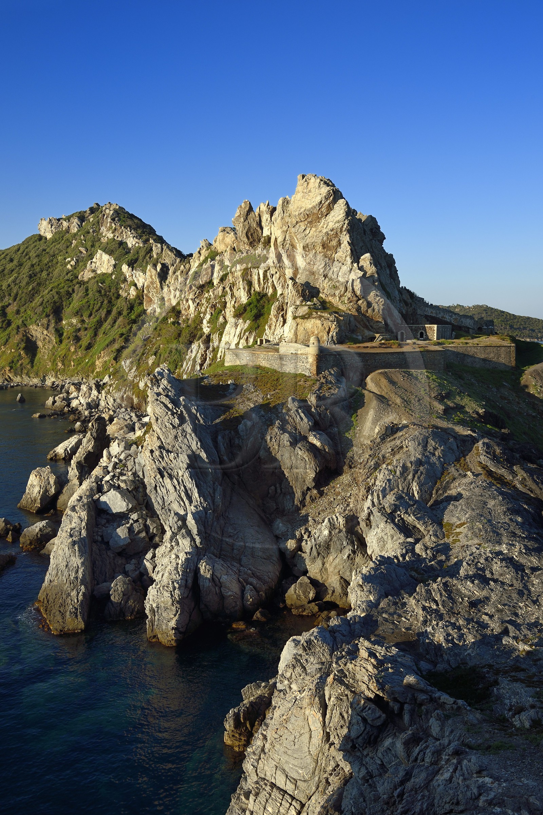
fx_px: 770
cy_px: 408
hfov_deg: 38.9
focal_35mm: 34
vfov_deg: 55.8
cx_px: 272
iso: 400
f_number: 13
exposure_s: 1/250
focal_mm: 34
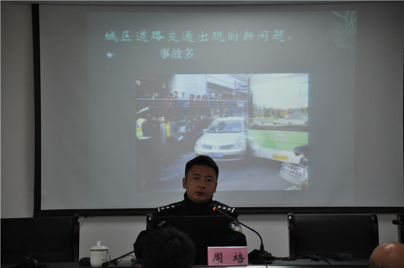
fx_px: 1764
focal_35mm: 158
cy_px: 134
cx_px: 202
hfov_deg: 13.1
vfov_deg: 8.7
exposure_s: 1/125
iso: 1000
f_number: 5.6
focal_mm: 105
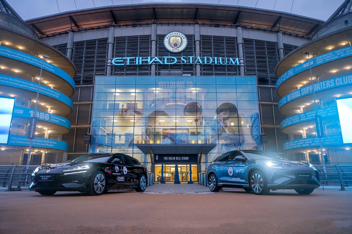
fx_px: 235
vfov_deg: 53.1
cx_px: 176
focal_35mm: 24
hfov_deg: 73.8
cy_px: 117
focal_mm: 24
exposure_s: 1/80
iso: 1600
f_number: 2.8
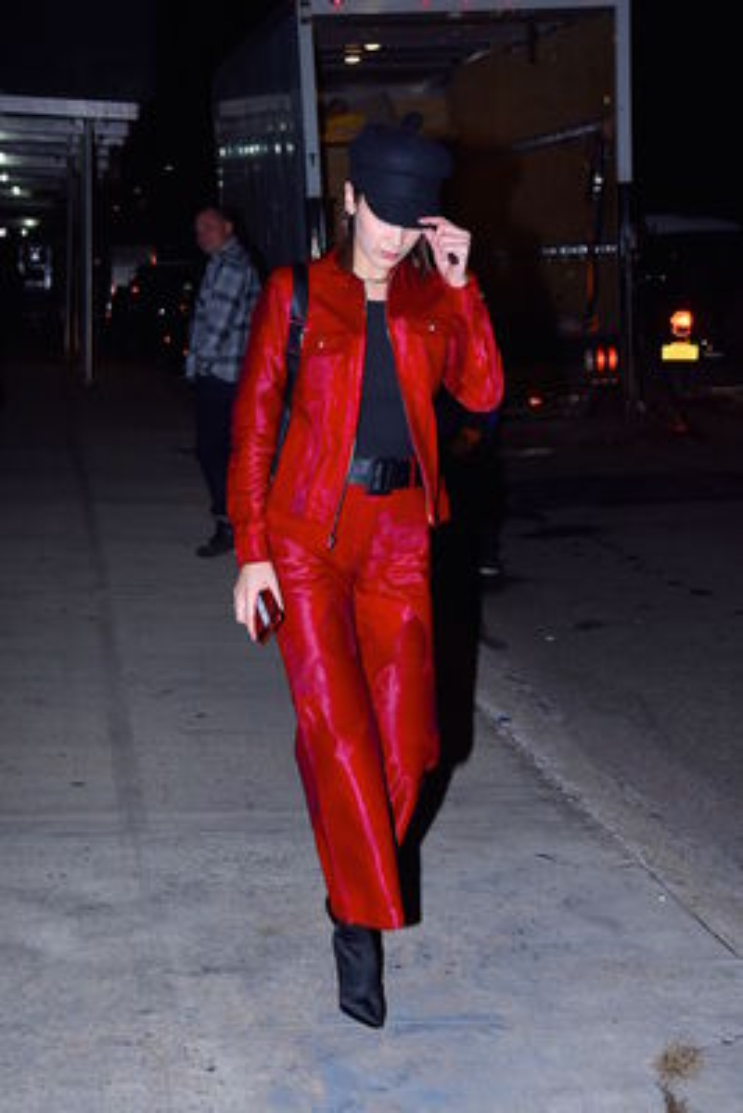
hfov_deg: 29.9
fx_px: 1392
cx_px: 372
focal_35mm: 45
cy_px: 556
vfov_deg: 43.6
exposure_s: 1/250
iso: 500
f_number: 5
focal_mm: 45
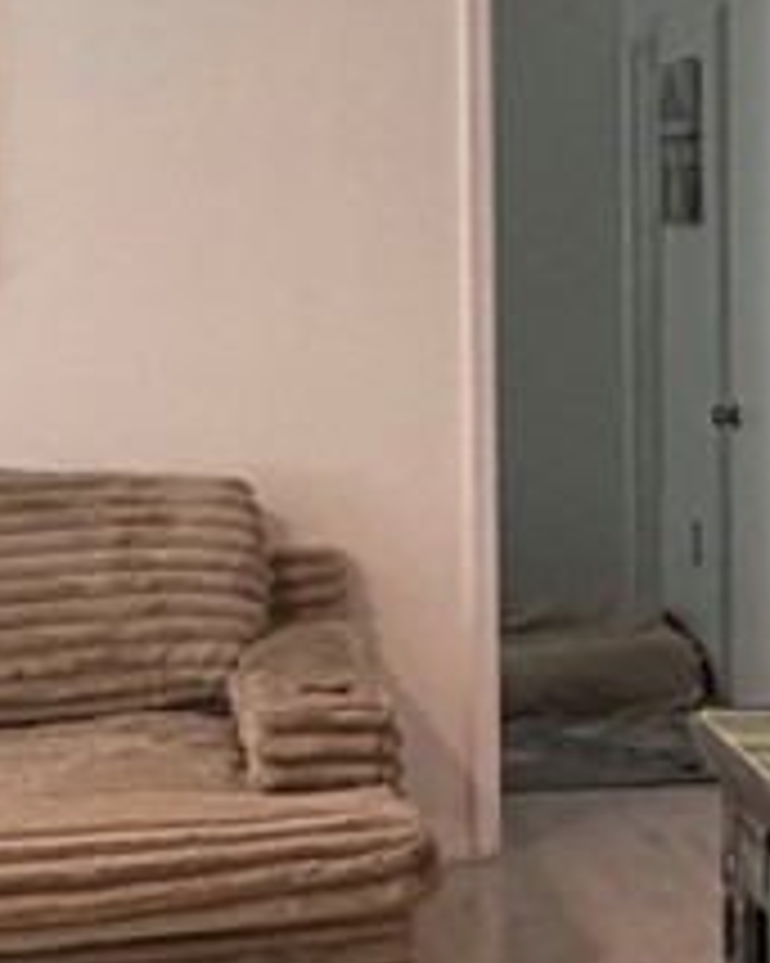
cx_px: 959
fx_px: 2908
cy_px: 351
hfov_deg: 14.5
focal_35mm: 102
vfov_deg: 18.8
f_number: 2.2
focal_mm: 2.22
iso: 200
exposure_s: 1/60
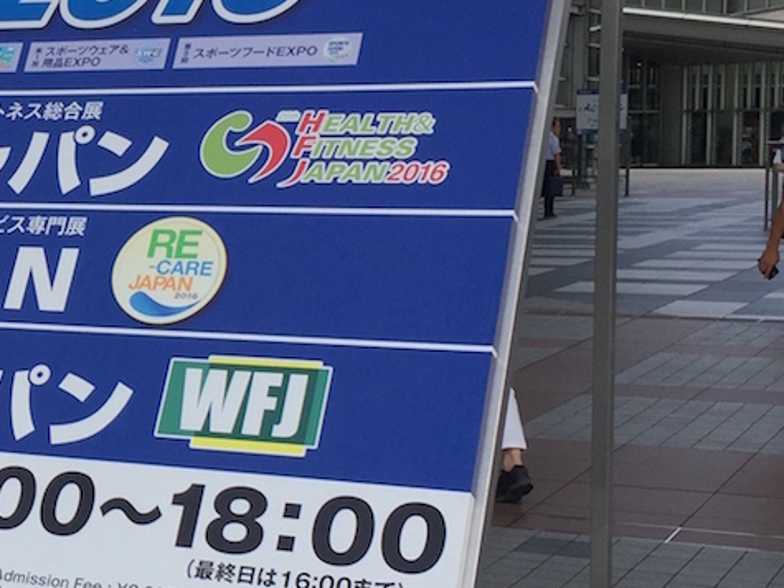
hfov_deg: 21.1
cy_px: 317
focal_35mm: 88
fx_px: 1993
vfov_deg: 16.8
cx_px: -92
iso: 32
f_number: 2.2
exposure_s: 1/1412
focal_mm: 4.15
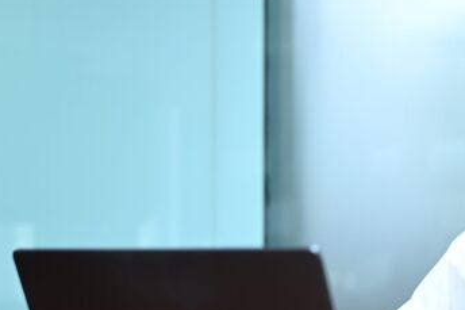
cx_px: 468
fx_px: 1201
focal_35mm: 93
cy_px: 289
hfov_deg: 21.2
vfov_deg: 14.5
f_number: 2
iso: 800
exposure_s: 1/160
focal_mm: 40
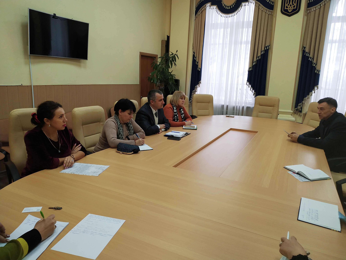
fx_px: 240
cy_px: 130
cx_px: 173
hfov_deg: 71.6
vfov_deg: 56.8
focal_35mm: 24
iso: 250
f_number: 1.9
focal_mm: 3.94
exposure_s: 1/100
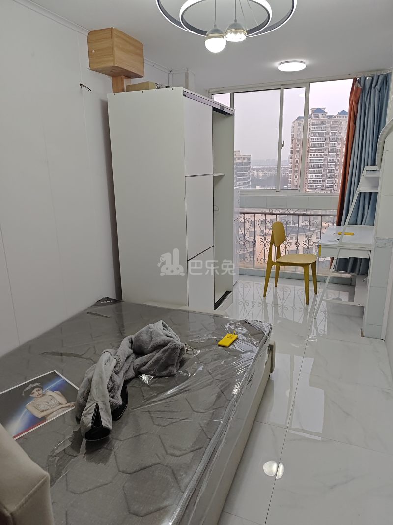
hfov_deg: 58.9
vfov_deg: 73.9
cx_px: 196
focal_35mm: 23
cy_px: 262
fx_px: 348
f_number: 1.88
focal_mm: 5.56
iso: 576
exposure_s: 1/100
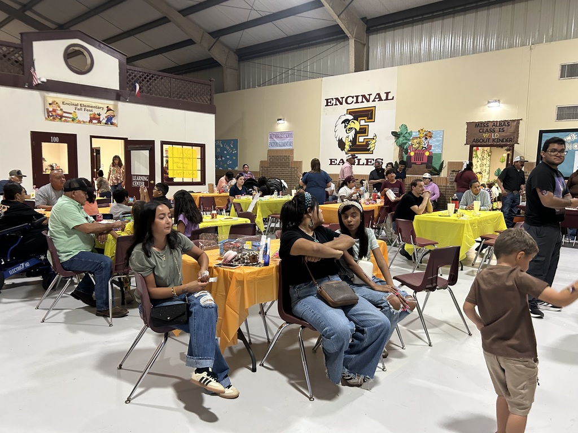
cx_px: 289
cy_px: 216
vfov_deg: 53.1
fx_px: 434
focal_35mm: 26
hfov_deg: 67.3
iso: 320
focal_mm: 5.7
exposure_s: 1/60
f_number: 1.5
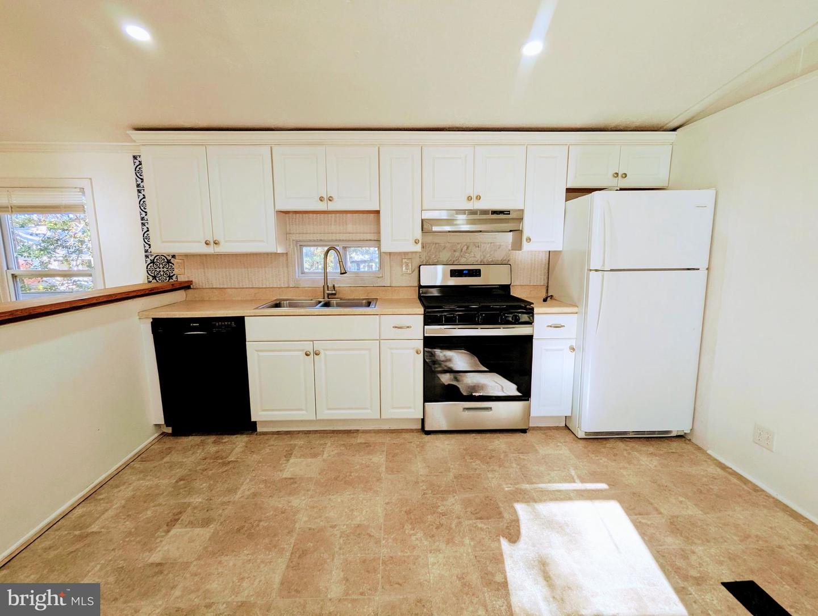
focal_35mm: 16
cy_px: 308
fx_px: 379
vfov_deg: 78.2
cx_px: 409
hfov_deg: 94.4
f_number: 2.2
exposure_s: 1/120
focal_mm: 2.35
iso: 80
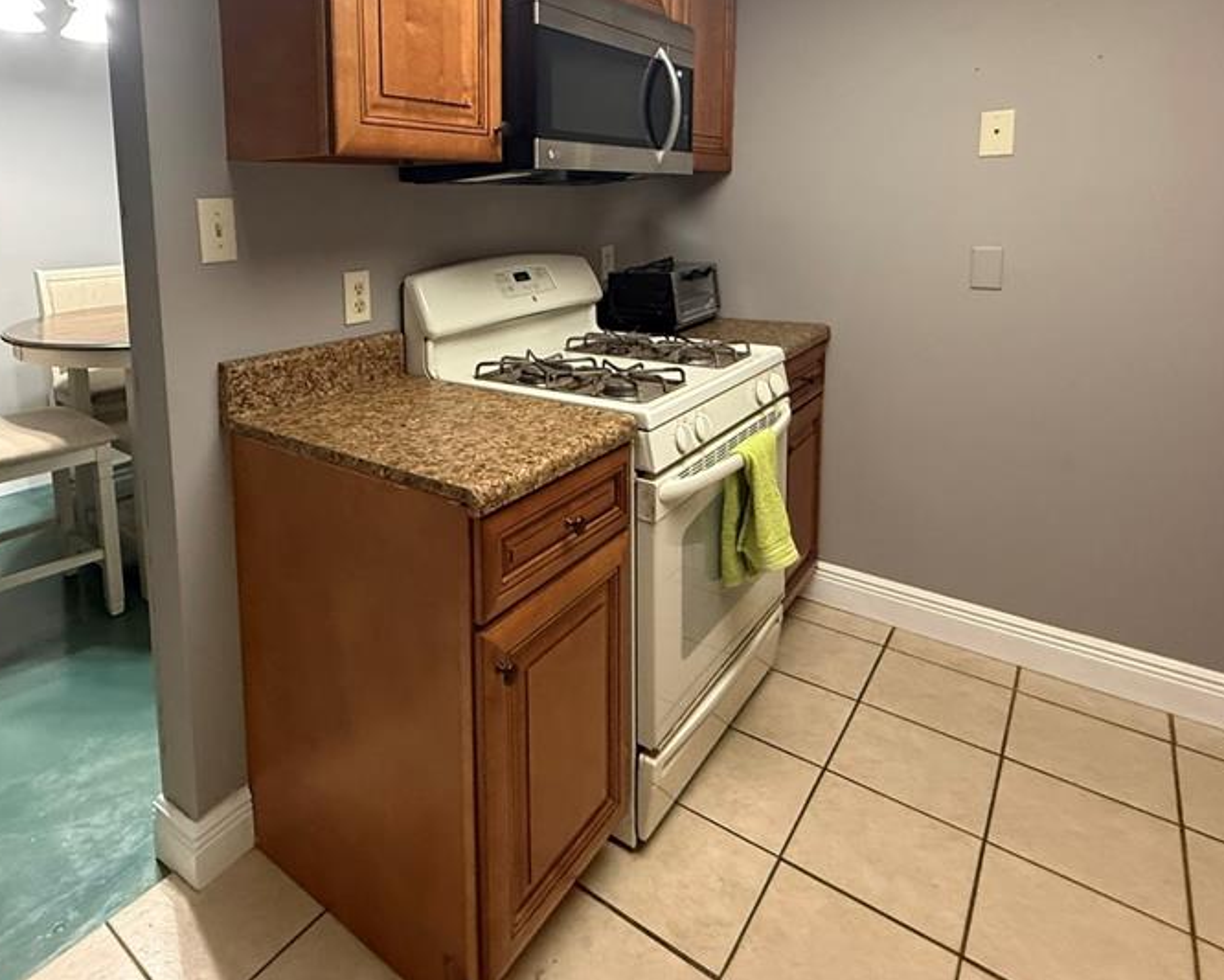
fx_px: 761
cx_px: 472
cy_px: 289
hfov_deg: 76.5
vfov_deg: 63.0
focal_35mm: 21
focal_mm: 2.22
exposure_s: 1/60
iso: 640
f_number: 2.2
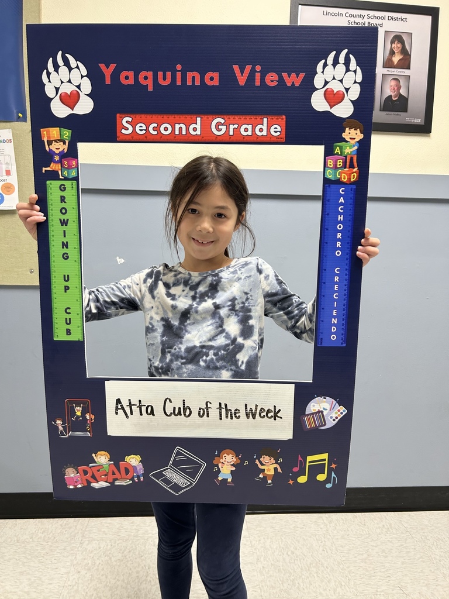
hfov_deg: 53.1
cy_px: 300
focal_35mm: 26
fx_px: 450
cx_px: 224
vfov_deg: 67.3
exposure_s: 1/60
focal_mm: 5.7
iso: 100
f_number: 1.5
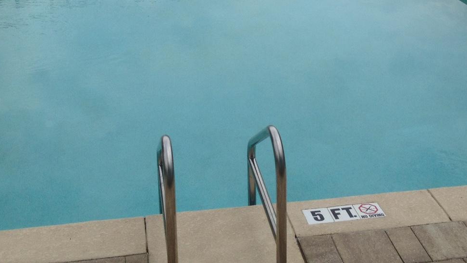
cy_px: -31
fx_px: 793
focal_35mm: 64
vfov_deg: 18.1
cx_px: 250
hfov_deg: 32.8
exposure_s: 1/986
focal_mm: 4.28
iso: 50
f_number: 2.4
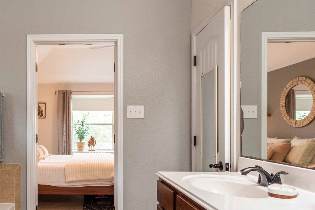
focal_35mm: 29
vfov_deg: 44.3
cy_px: 141
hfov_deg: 58.6
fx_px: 254
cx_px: 62
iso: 400
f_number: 4
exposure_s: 1/60
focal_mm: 14
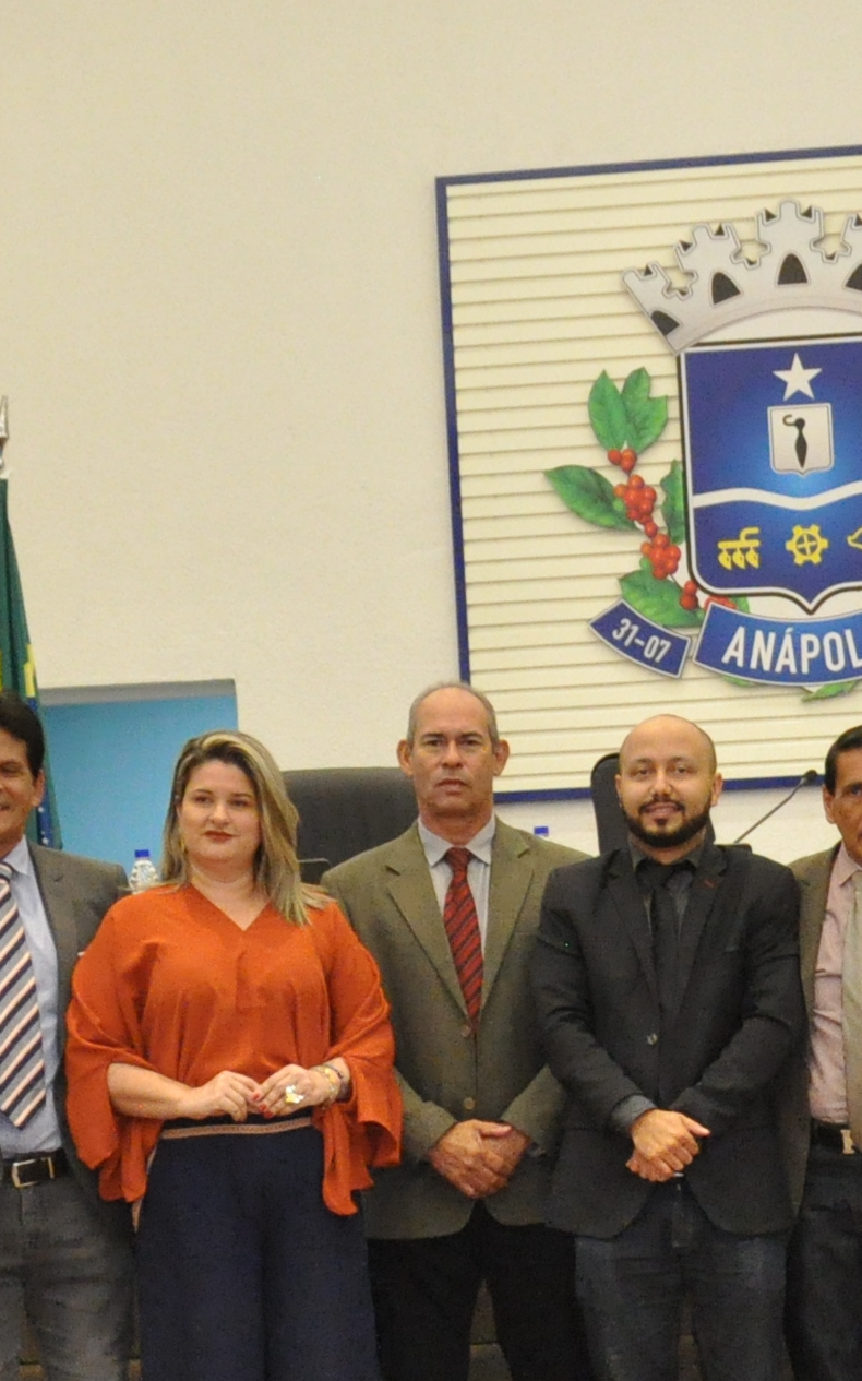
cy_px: 1009
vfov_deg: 19.0
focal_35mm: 109
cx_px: 1029
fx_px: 4089
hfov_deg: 11.8
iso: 2000
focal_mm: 21
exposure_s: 1/80
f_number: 3.8
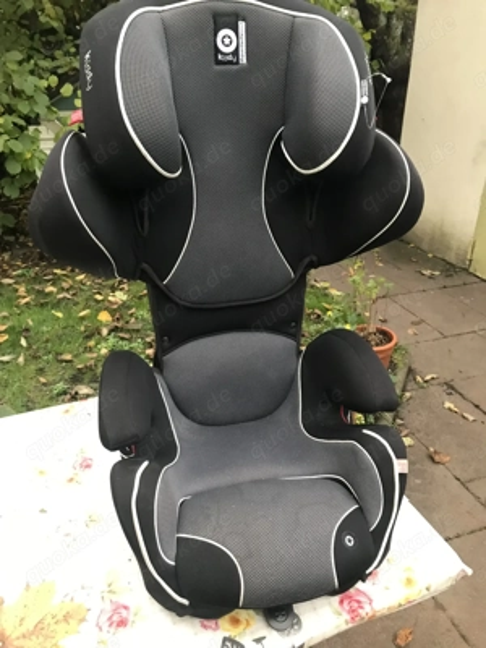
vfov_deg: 63.4
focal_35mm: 28
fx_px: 524
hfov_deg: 49.7
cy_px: 324
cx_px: 243
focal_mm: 3.99
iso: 40
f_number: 1.8
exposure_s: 1/25
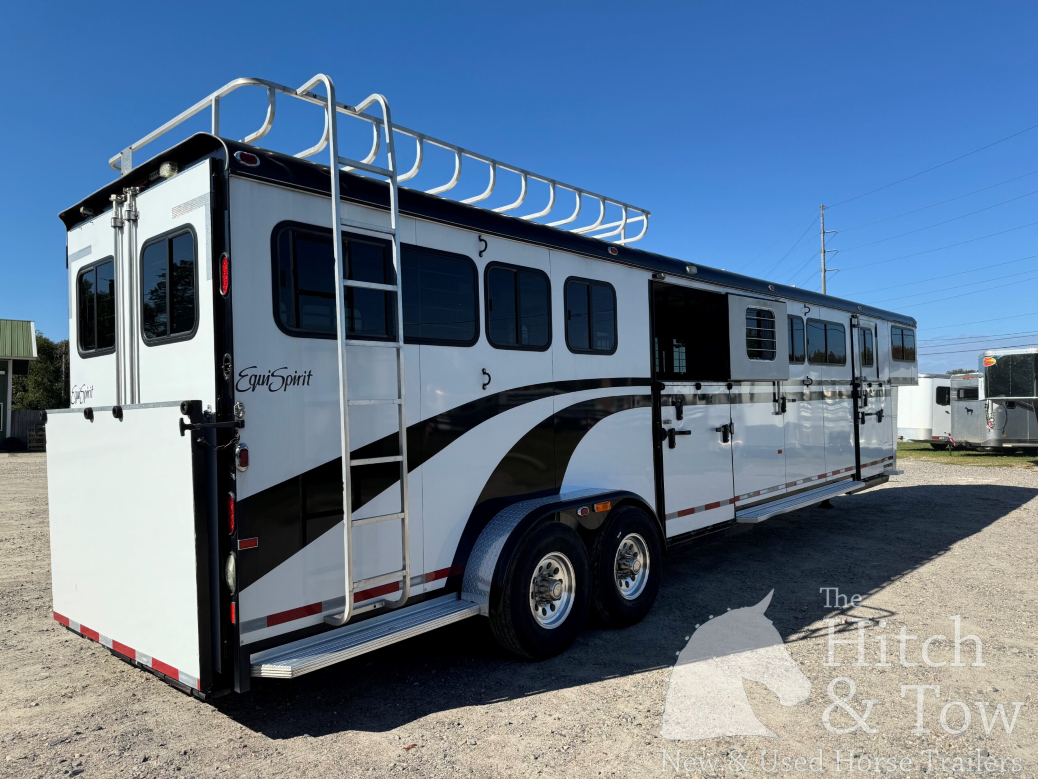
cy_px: 390
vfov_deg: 56.8
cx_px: 519
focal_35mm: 24
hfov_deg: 71.6
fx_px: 720
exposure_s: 1/4310
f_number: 1.78
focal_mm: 6.76
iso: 80
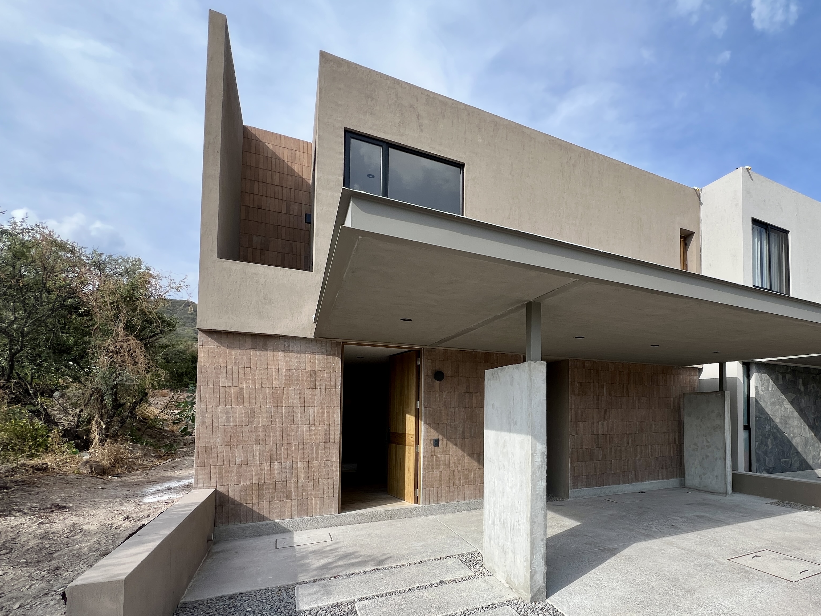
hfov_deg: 88.5
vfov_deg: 73.0
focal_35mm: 17
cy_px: 398
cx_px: 531
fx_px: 403
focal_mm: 1.57
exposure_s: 1/791
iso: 32
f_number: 1.8
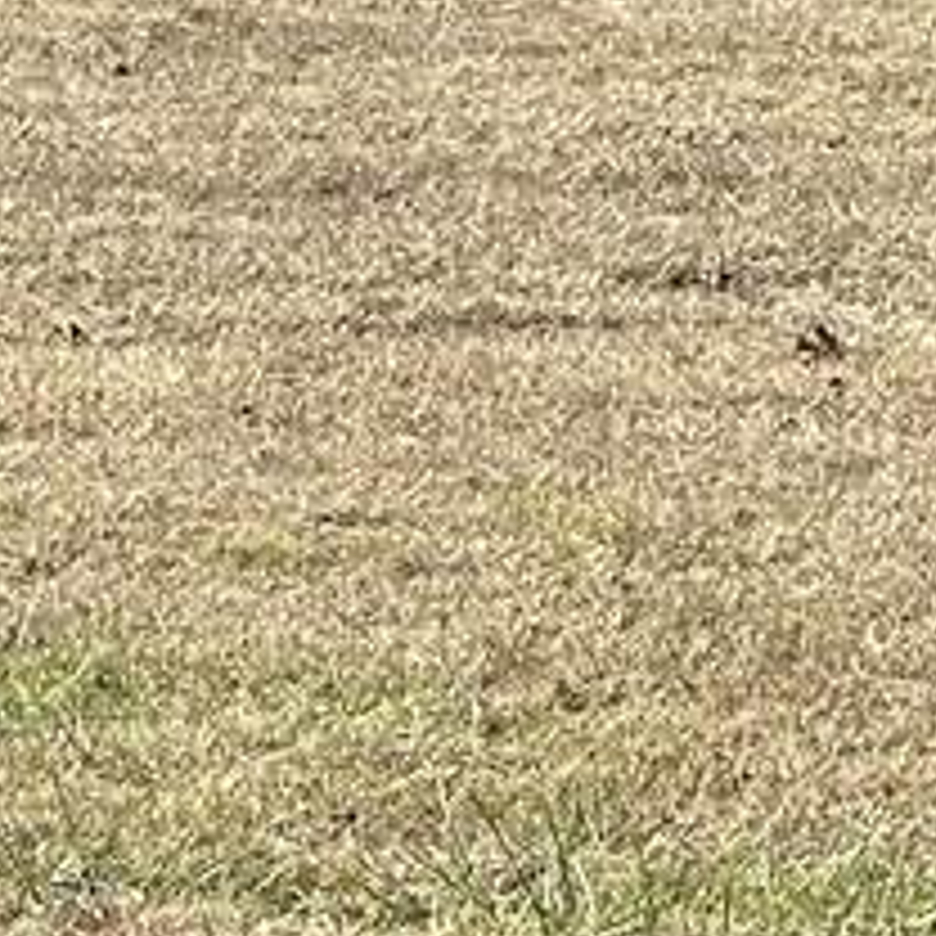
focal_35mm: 261
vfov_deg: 6.5
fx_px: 7984
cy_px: -909
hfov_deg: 6.4
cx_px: -1318
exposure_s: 1/1613
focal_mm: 6.86
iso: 64
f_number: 1.78
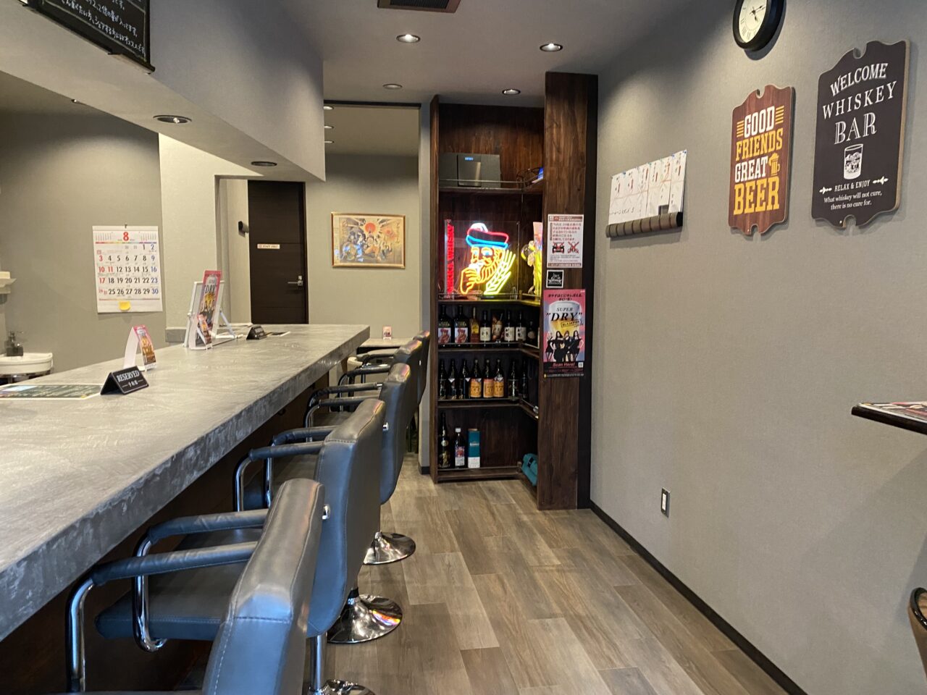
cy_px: 348
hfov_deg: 67.3
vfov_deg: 53.1
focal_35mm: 26
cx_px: 464
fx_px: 696
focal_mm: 4.25
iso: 800
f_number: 1.8
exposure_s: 1/30
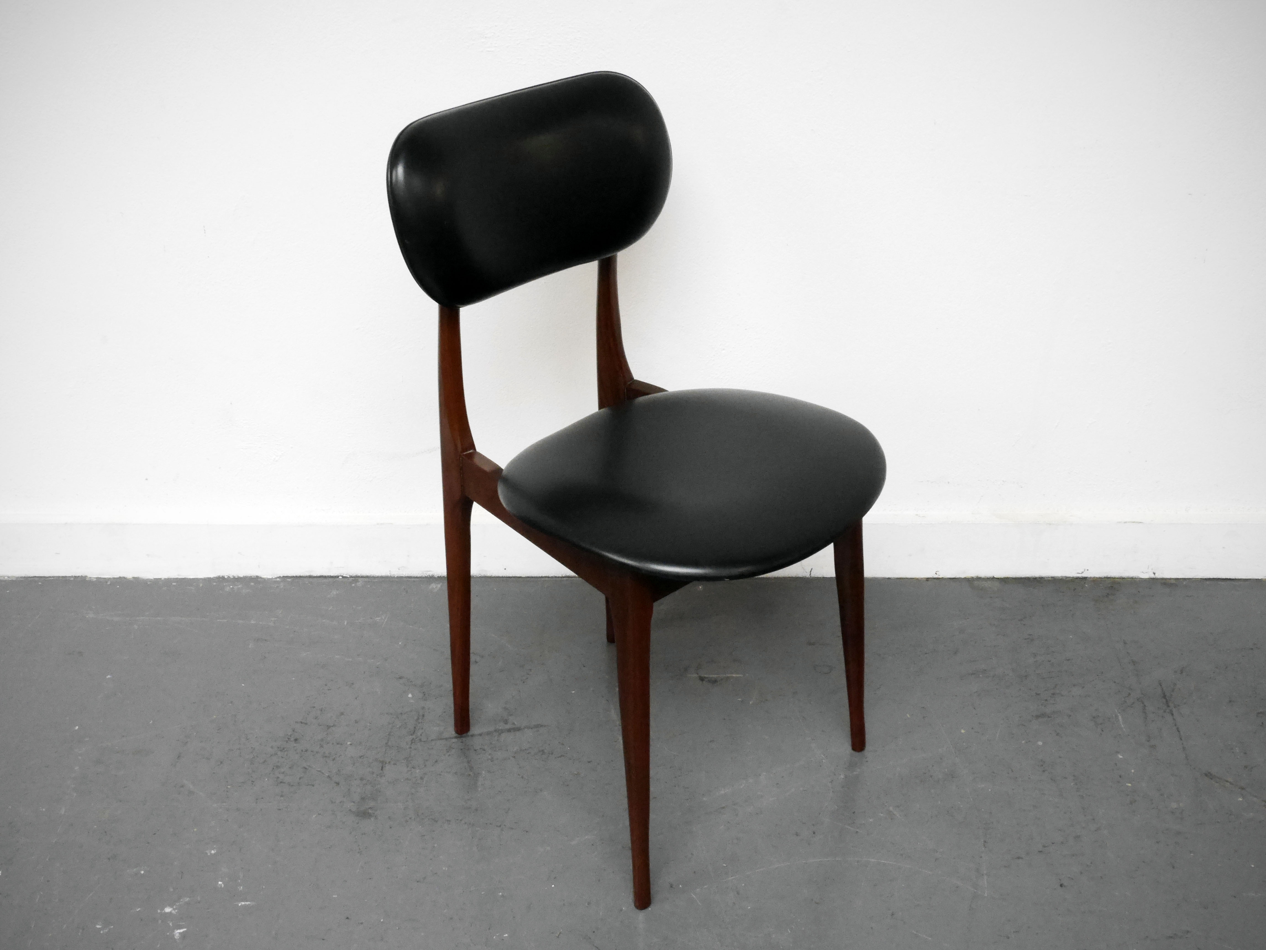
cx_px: 633
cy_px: 475
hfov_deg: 42.9
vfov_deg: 32.9
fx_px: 1610
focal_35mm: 44
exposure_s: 1/10
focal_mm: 22
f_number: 14
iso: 3200
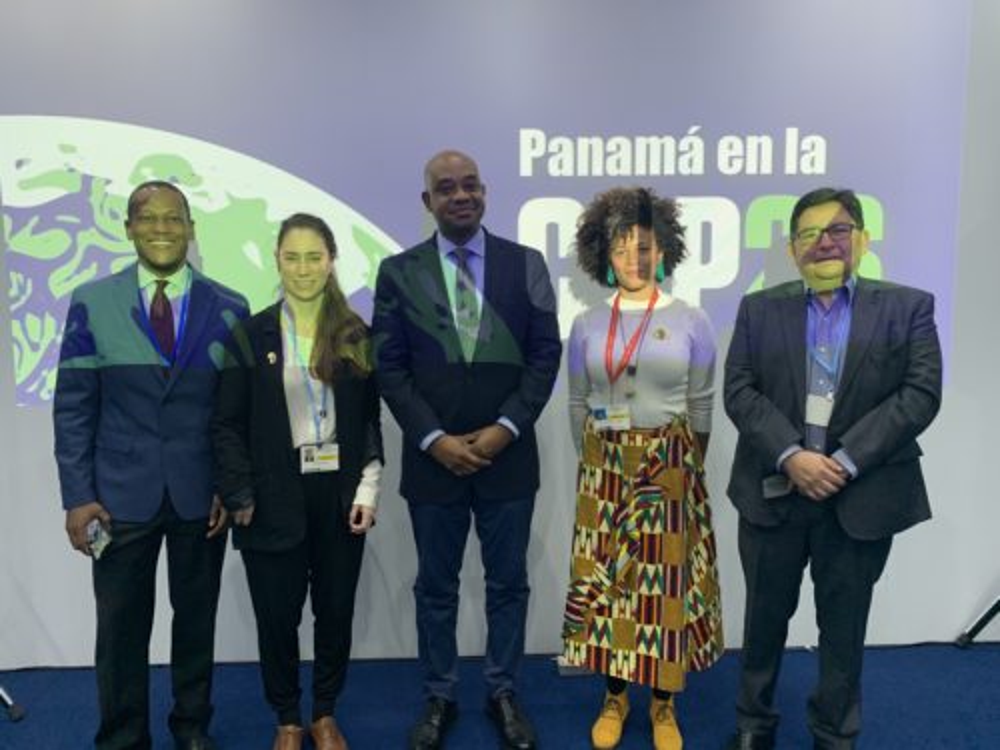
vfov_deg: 53.1
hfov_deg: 67.3
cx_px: 500
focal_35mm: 26
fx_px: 751
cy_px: 375
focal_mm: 4.25
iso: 100
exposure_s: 1/60
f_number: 1.8
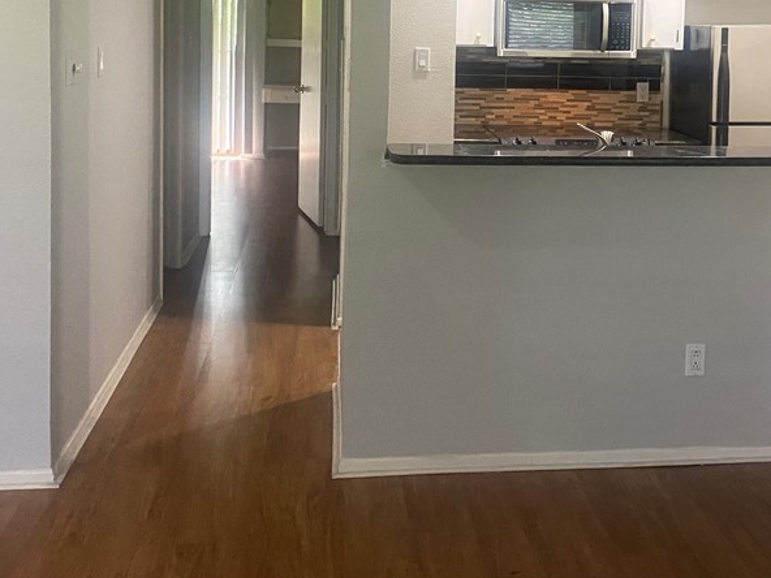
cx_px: 471
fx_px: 1002
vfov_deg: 31.0
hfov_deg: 41.8
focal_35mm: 45
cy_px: 85
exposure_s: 1/60
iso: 400
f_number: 1.8
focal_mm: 4.25
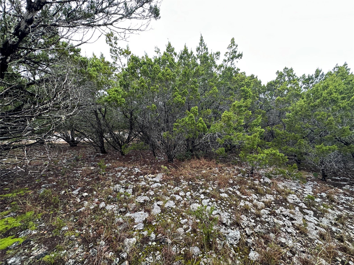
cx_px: 177
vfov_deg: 85.7
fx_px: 143
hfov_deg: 102.1
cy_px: 132
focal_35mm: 14
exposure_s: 1/99
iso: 100
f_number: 2.2
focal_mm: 2.22
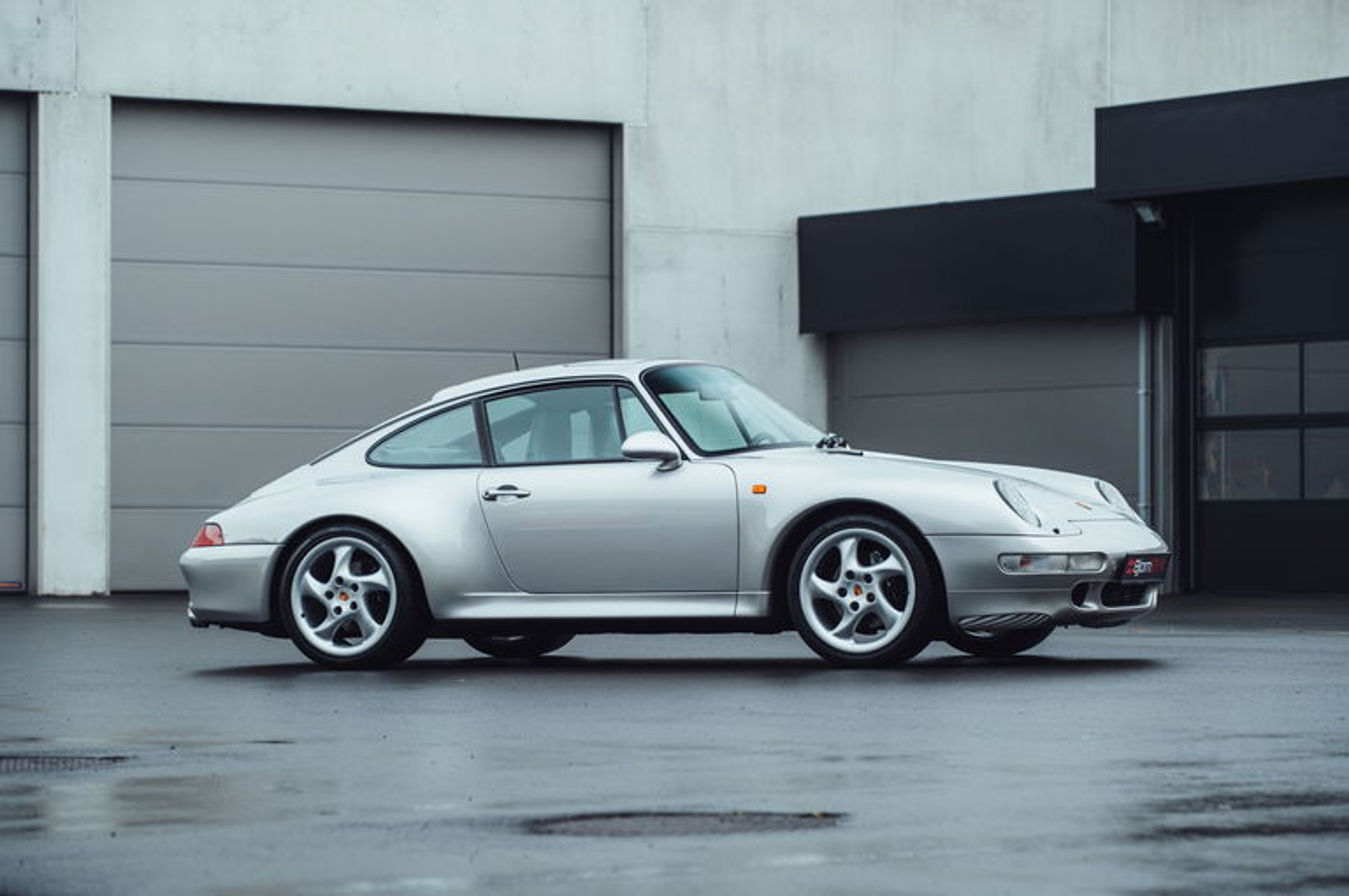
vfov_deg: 10.9
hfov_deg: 16.4
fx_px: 4678
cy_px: 448
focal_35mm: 125
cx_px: 674
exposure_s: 1/80
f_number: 5.6
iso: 800
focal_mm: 125
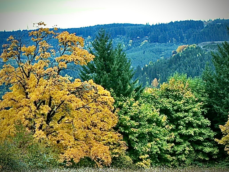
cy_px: 86
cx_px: 114
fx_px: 589
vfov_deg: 16.6
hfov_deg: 22.0
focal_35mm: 89
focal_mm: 14.9
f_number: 3.2
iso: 200
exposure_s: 1/30
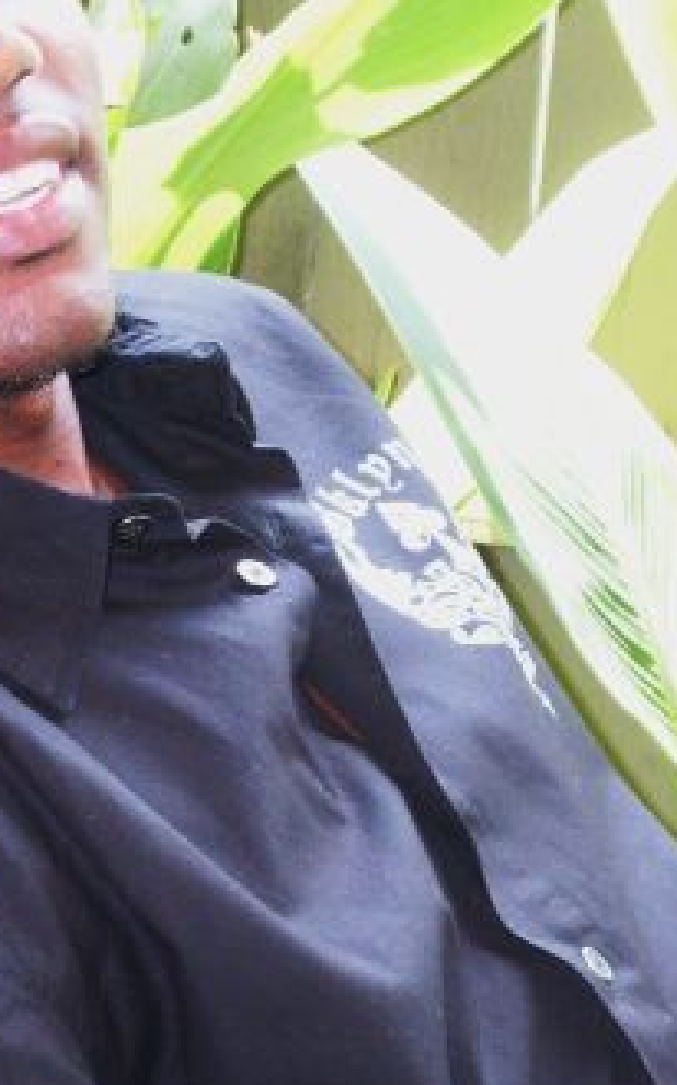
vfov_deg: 13.6
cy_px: 710
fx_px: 4550
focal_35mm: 154
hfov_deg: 8.5
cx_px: 43
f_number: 3.4
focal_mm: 9.9
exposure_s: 1/45
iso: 120
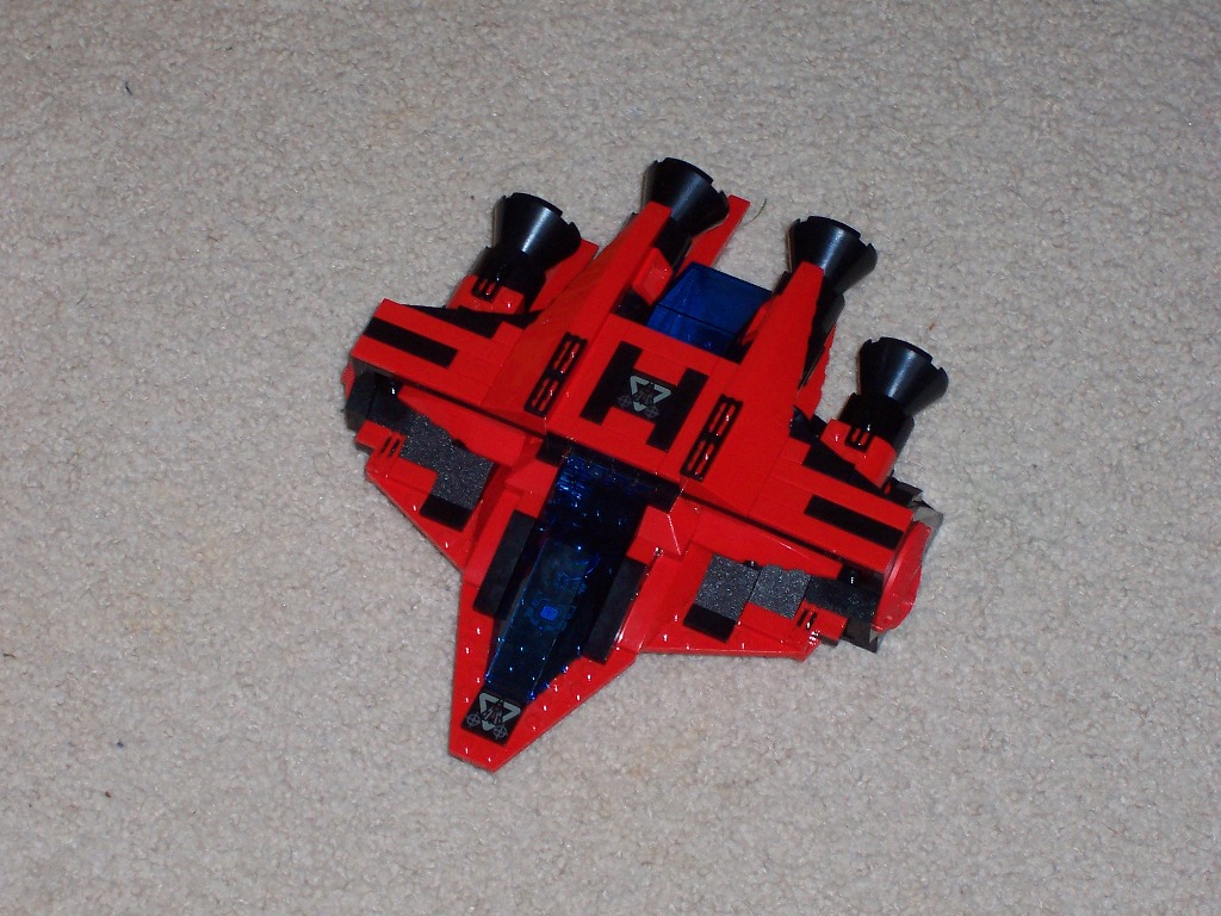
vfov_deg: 13.3
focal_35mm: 111
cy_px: 458
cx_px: 610
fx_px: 3915
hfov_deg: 17.7
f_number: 4.8
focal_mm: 16.8
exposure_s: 1/90
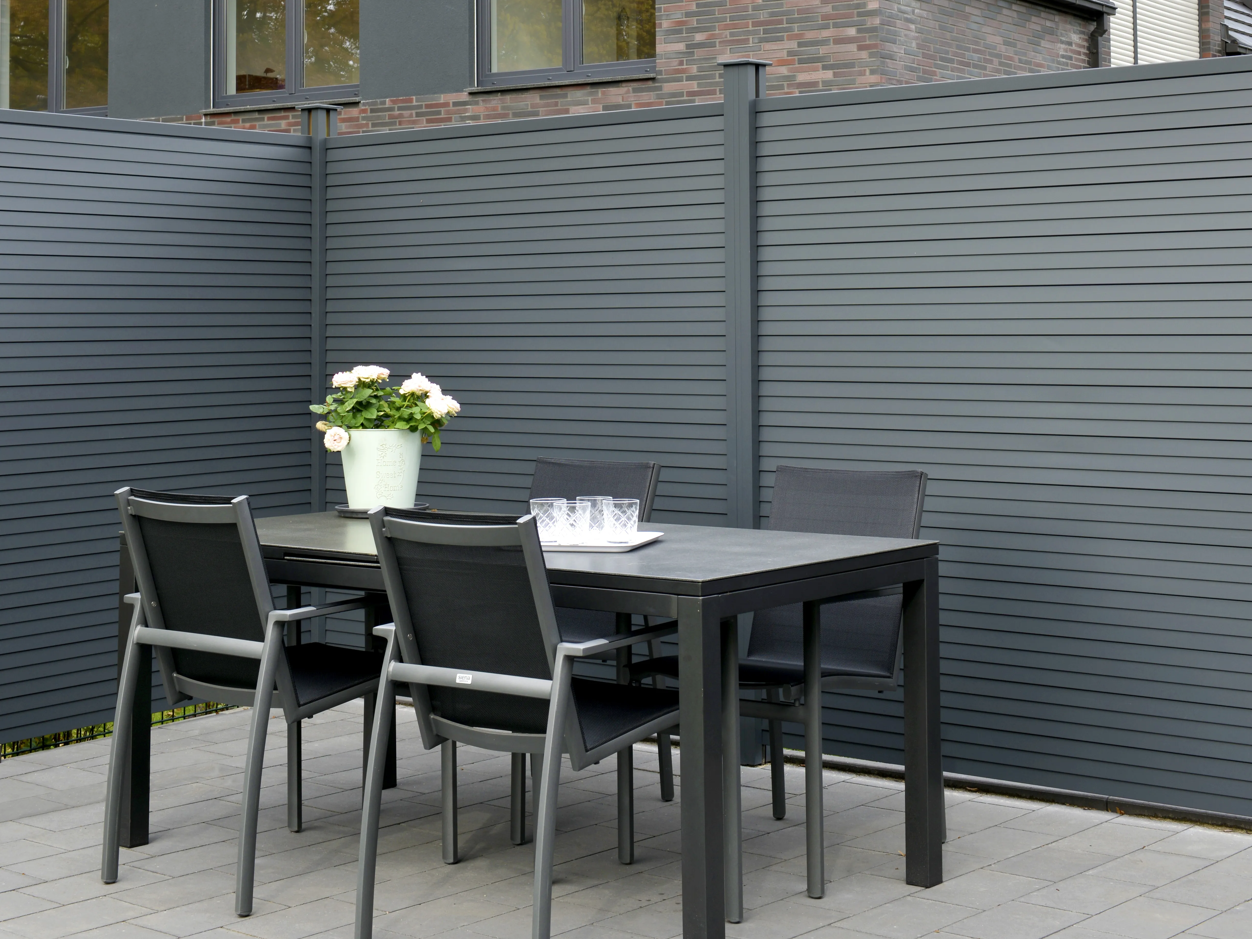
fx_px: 2098
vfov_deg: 24.7
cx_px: 627
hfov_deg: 33.2
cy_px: 159
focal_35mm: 58
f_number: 10
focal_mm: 40
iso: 100
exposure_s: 1/60
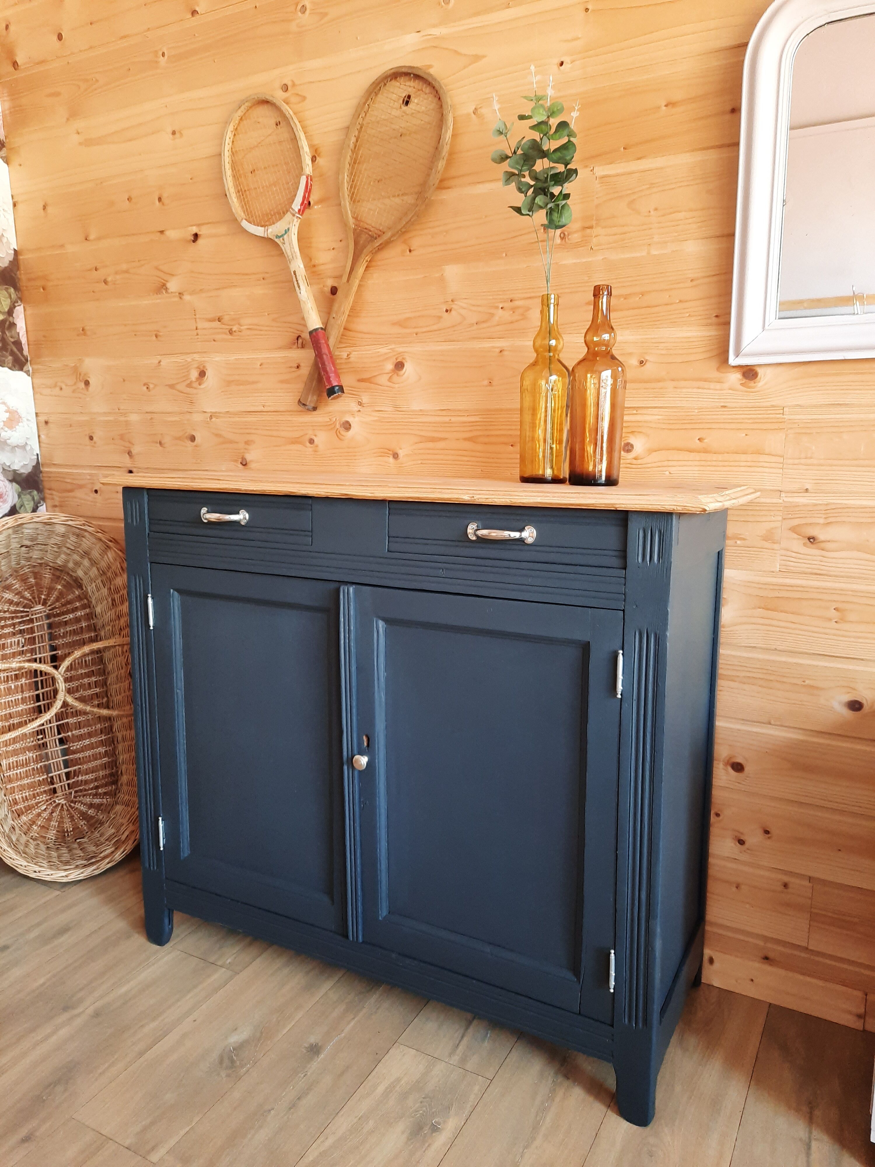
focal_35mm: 25
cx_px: 438
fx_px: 843
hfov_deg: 54.9
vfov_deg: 69.4
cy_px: 584
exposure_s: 1/50
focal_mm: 4.6
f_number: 2
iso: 250
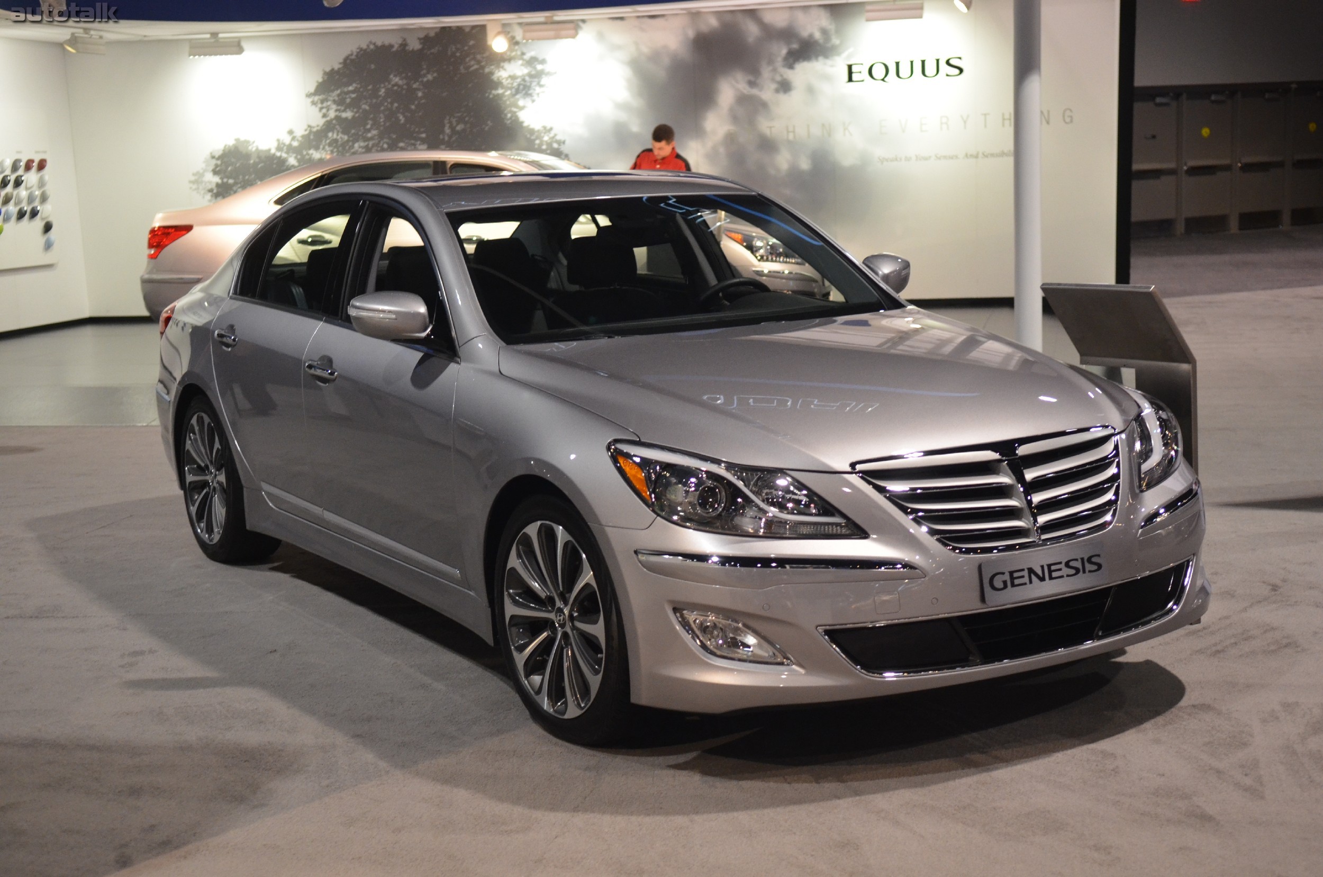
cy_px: 438
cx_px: 662
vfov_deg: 26.4
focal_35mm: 51
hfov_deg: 39.0
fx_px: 1870
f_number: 2.8
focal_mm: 34
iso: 1600
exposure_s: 1/50
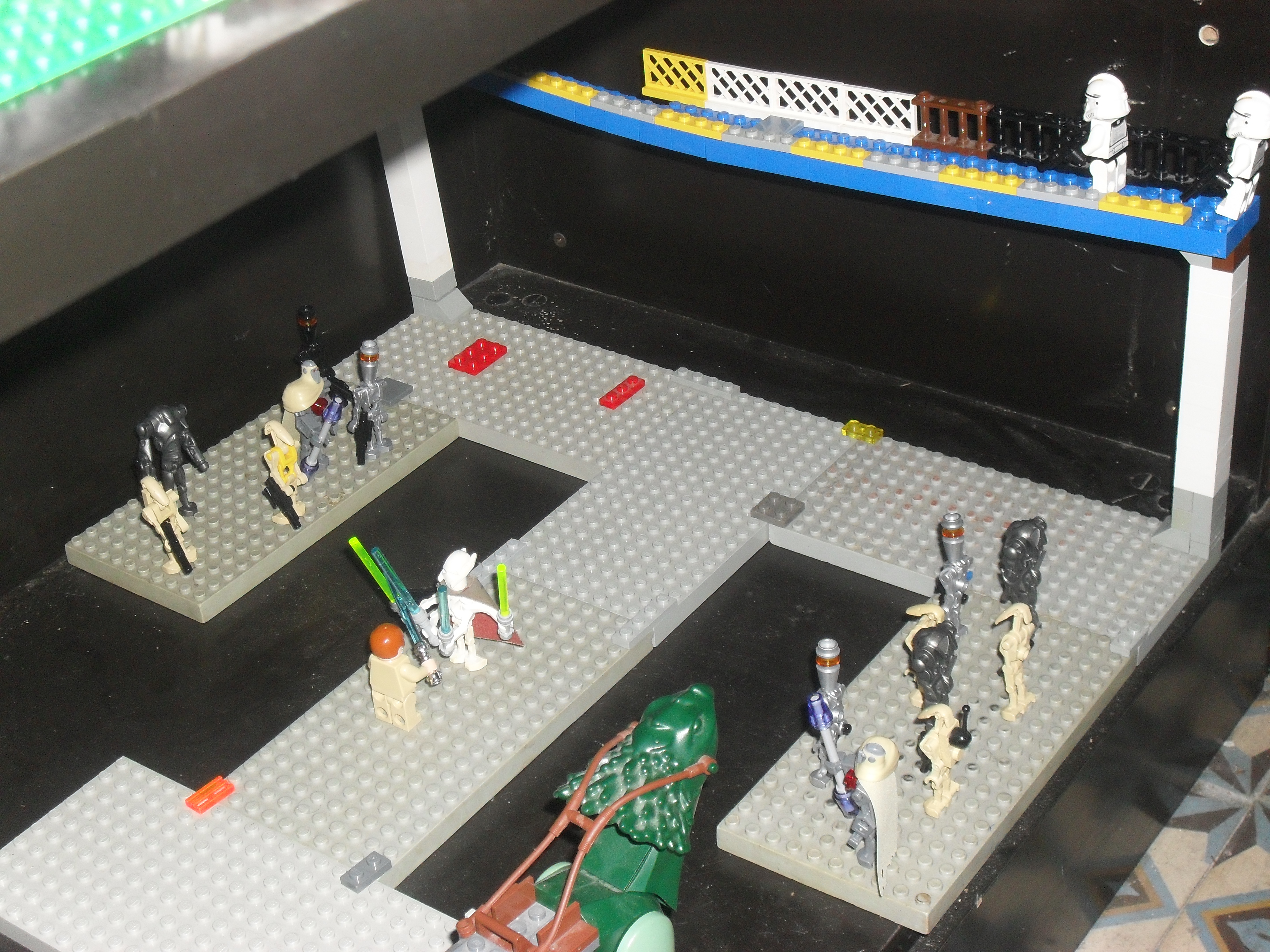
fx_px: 2091
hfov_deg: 33.8
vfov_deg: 25.7
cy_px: 476
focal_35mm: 57
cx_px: 635
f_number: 4.3
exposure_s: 1/60
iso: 200
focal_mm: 10.1
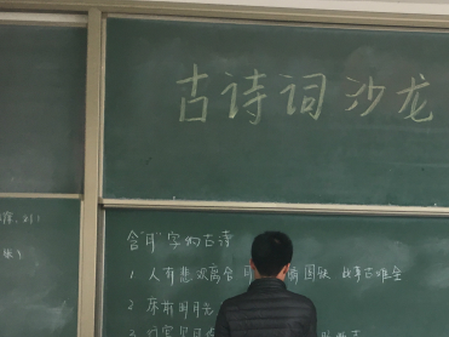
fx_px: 648
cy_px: 280
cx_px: 369
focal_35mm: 50
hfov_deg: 36.7
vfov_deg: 28.3
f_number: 2.2
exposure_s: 1/33
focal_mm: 4.15
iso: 40
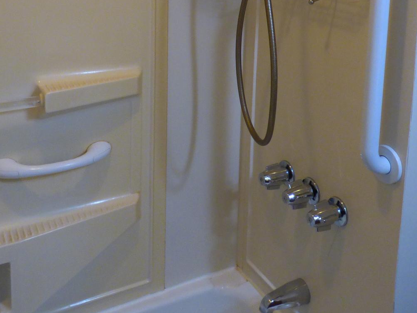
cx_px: 206
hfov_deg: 45.8
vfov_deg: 32.4
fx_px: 494
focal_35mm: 41
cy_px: 3
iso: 320
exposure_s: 1/60
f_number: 2.8
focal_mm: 3.58
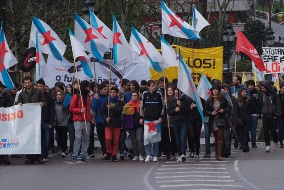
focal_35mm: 301
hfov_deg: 6.8
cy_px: 95
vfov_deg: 4.6
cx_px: 142
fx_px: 2375
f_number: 9
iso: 400
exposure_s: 1/320
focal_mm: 200
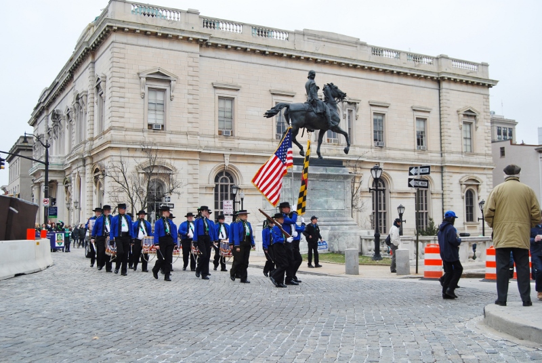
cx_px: 271
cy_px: 182
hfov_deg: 49.5
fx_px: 588
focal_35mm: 39
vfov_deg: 34.3
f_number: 7.1
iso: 200
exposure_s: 1/200
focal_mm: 26
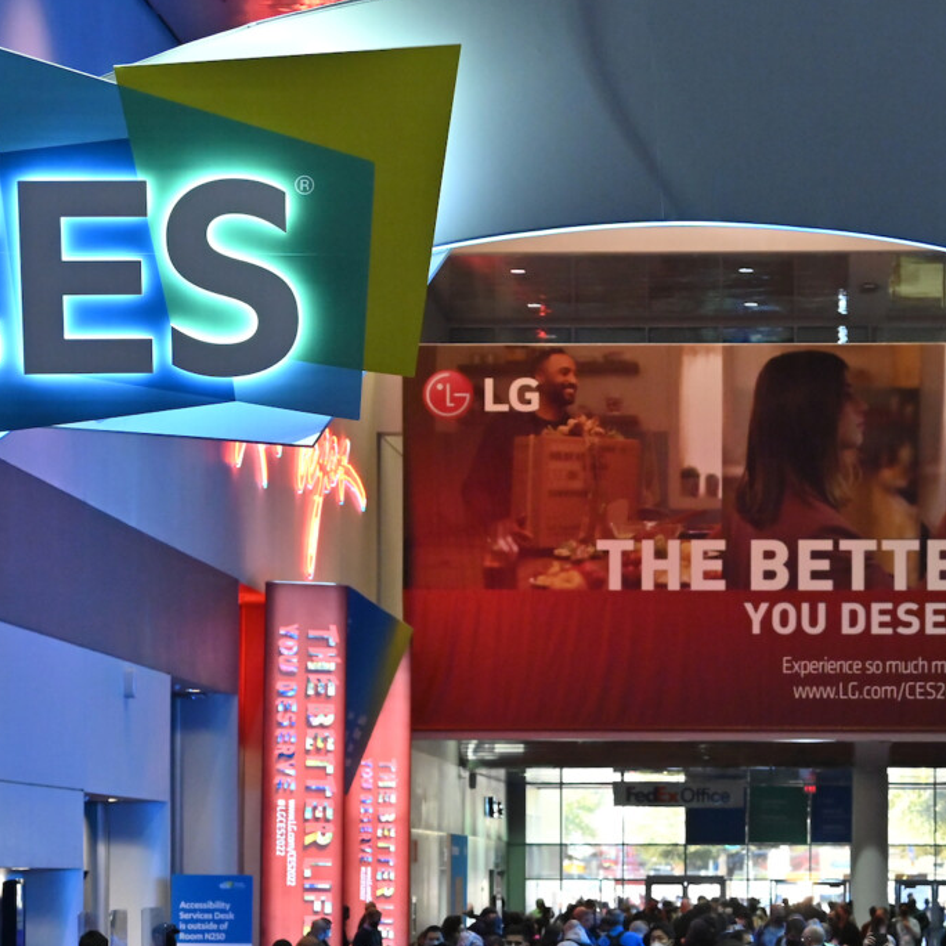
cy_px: 739
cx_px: 595
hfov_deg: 12.4
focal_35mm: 141
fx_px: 4360
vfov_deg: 12.3
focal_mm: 70
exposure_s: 1/200
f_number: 4.5
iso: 4000
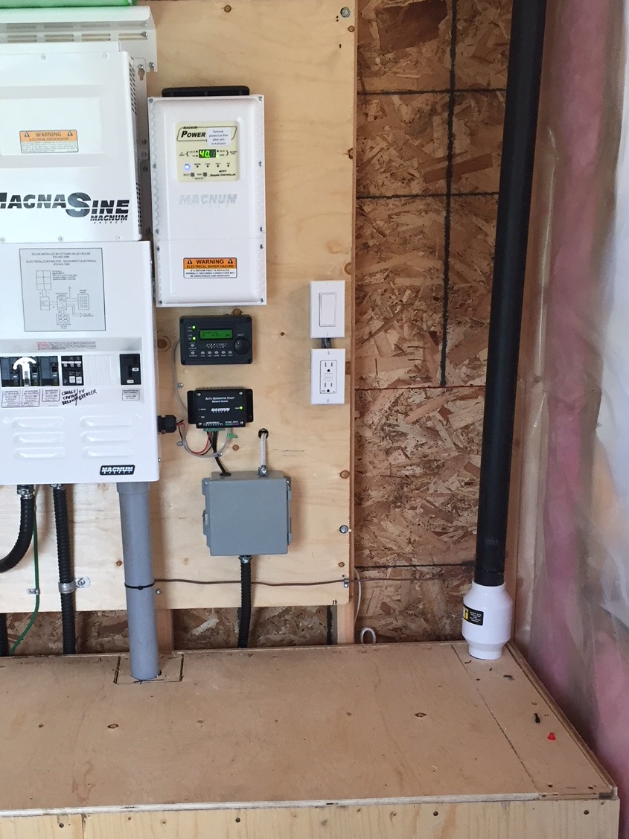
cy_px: 490
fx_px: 1018
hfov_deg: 34.1
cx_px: 227
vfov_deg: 44.6
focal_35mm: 42
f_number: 2.2
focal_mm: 4.15
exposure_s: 1/30
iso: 40
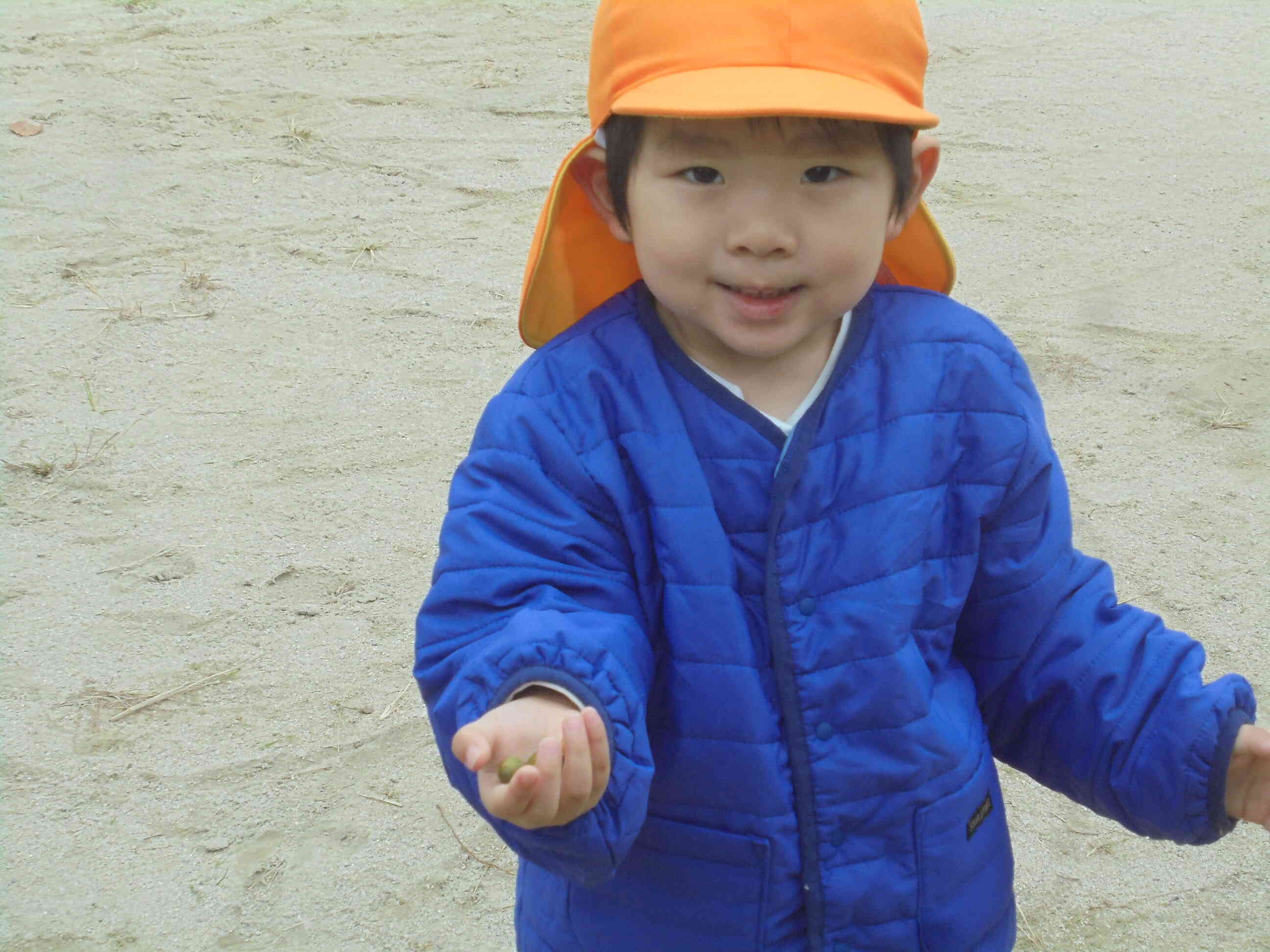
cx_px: 635
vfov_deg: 20.2
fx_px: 2678
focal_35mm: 73
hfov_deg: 26.7
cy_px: 476
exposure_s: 1/250
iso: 250
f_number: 6.1
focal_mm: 13.1
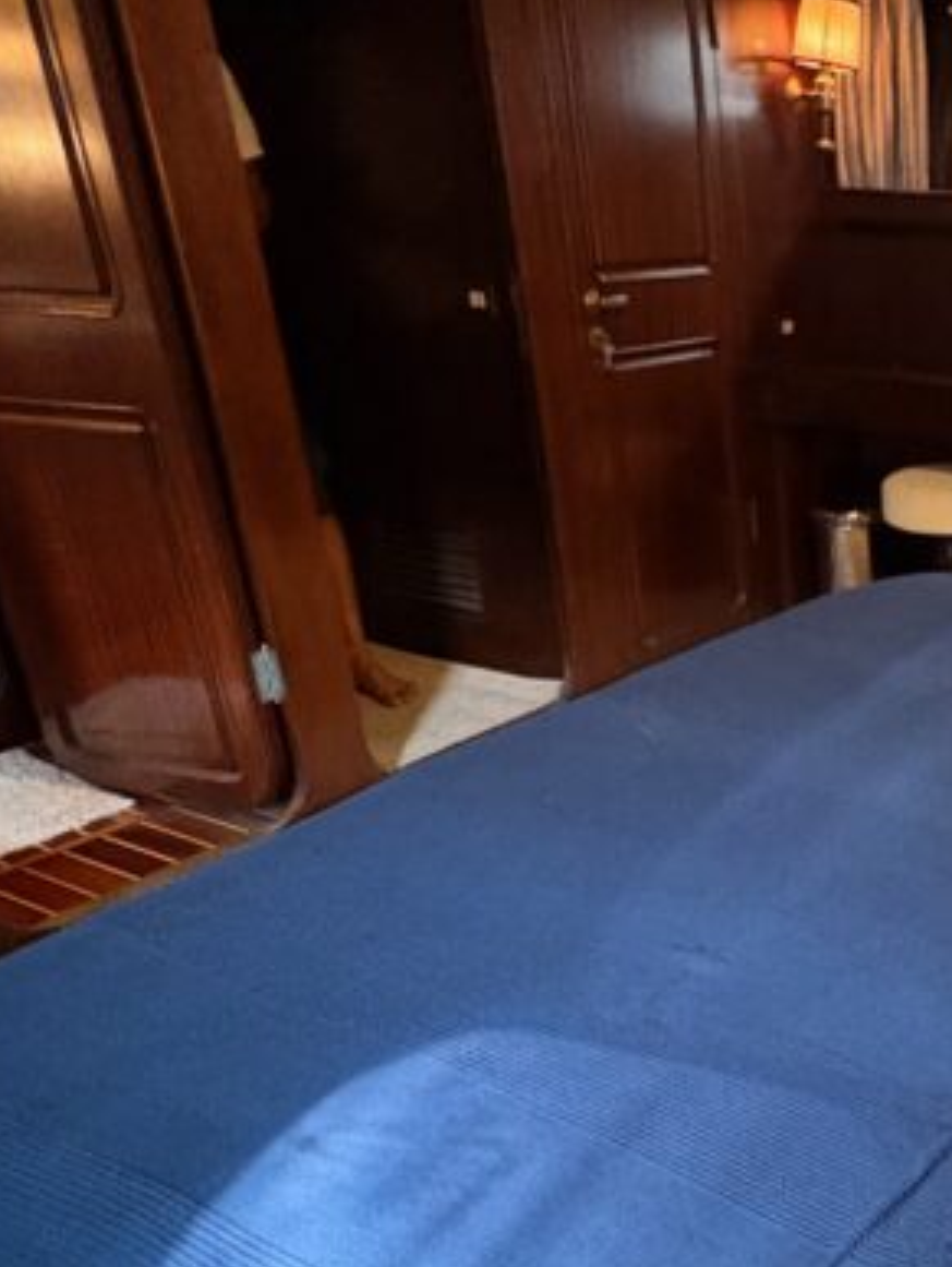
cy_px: 782
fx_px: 1355
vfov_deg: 49.7
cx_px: 1060
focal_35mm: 37
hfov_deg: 33.5
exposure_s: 1/50
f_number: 2.2
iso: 640
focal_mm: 2.22
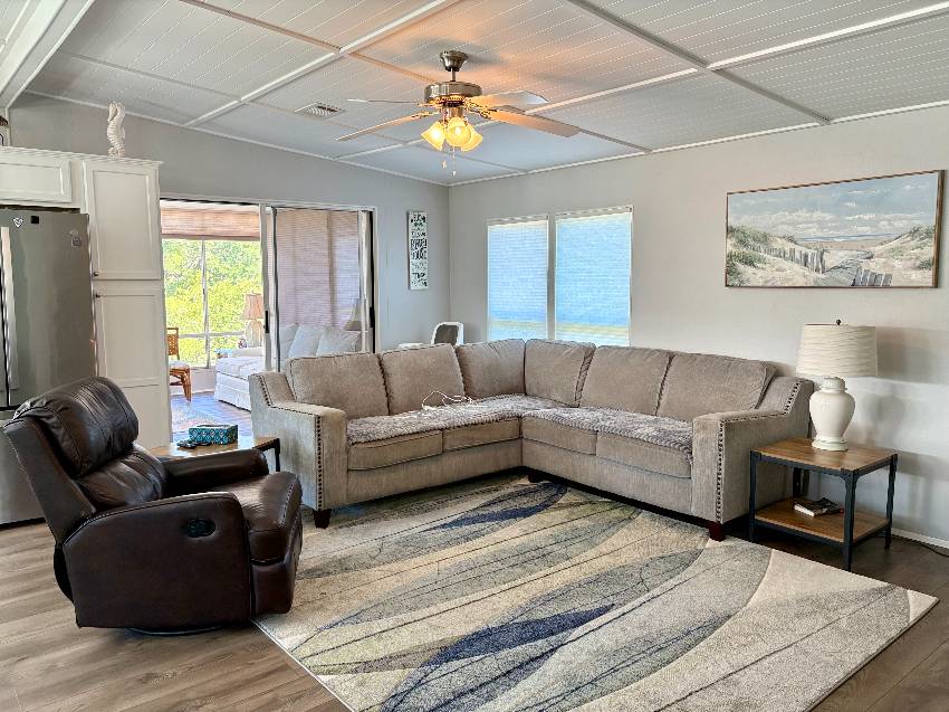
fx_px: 713
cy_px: 356
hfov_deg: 67.3
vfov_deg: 53.0
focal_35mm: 26
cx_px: 474
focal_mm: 5.96
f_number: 1.6
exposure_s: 1/60
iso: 125
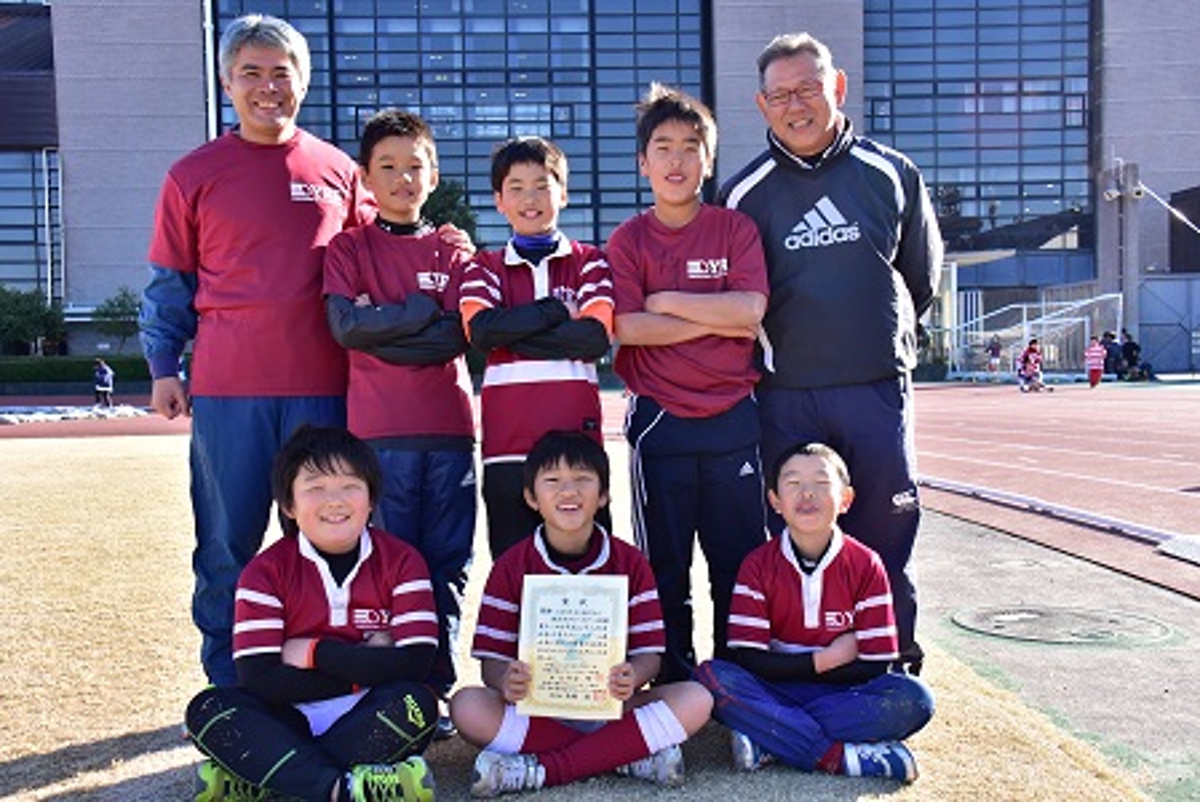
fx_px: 1401
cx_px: 600
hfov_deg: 46.4
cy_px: 401
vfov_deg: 31.9
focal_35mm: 42
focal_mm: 28
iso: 125
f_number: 6.3
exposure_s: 1/160
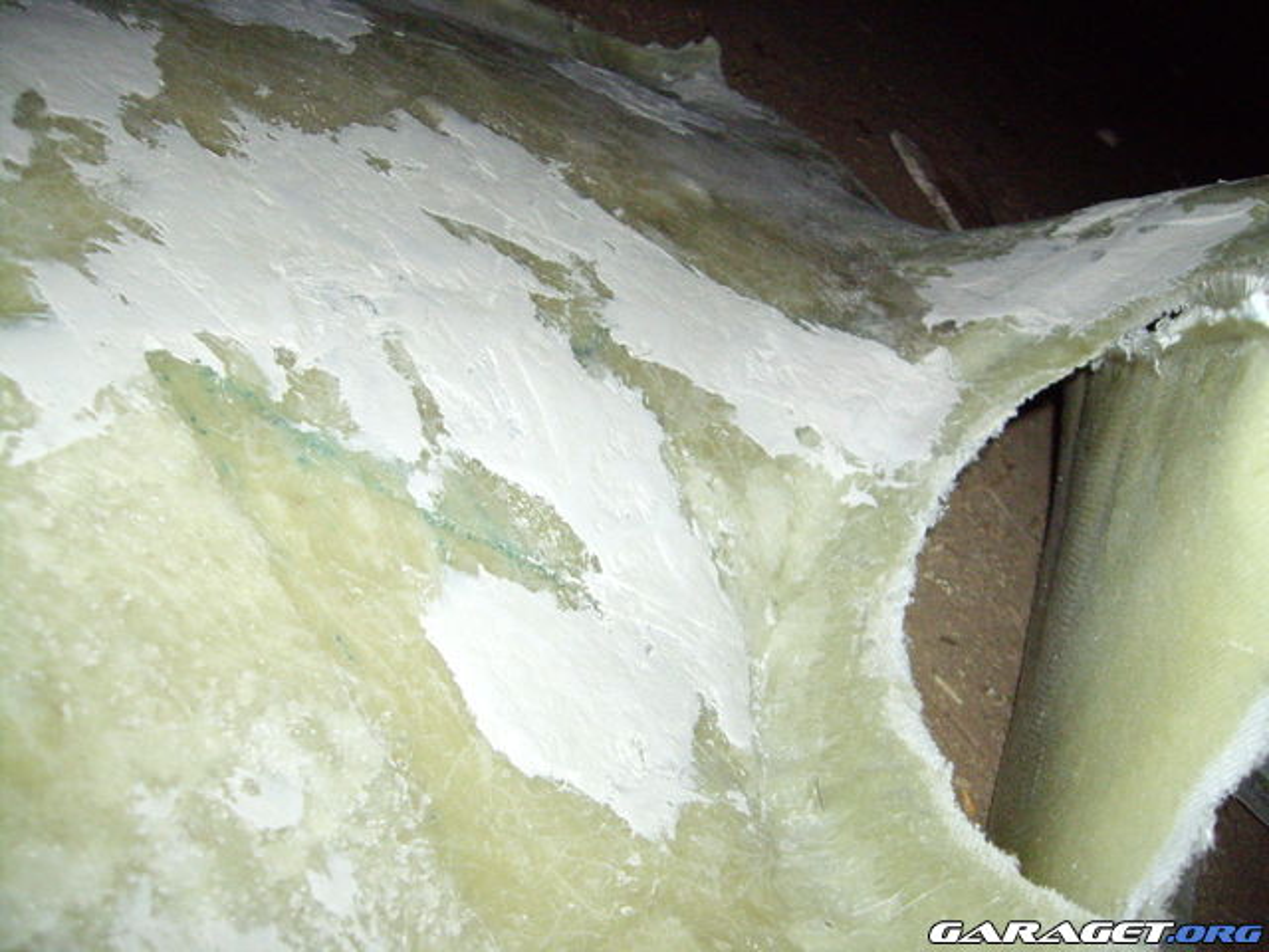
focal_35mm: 38
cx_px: 634
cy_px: 476
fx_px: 1393
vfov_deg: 37.7
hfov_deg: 49.0
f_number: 2.7
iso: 400
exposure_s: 1/40
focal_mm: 6.2
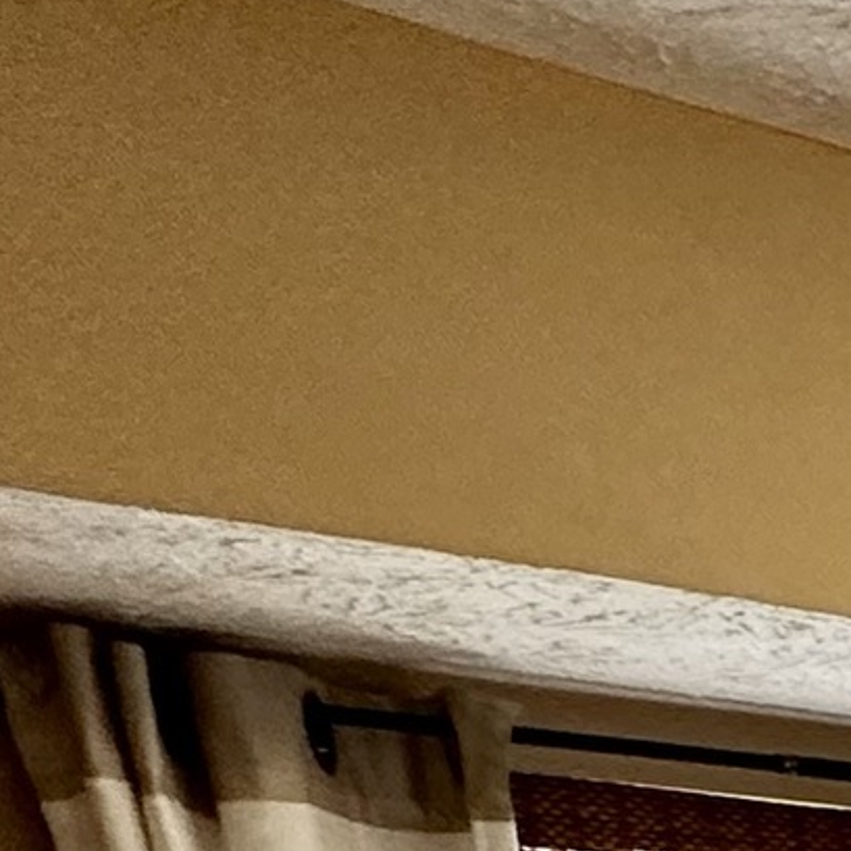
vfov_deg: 12.6
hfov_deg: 13.6
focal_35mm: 93
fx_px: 2587
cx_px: 2043
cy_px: 2251
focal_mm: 2.22
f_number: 2.2
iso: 320
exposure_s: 1/120
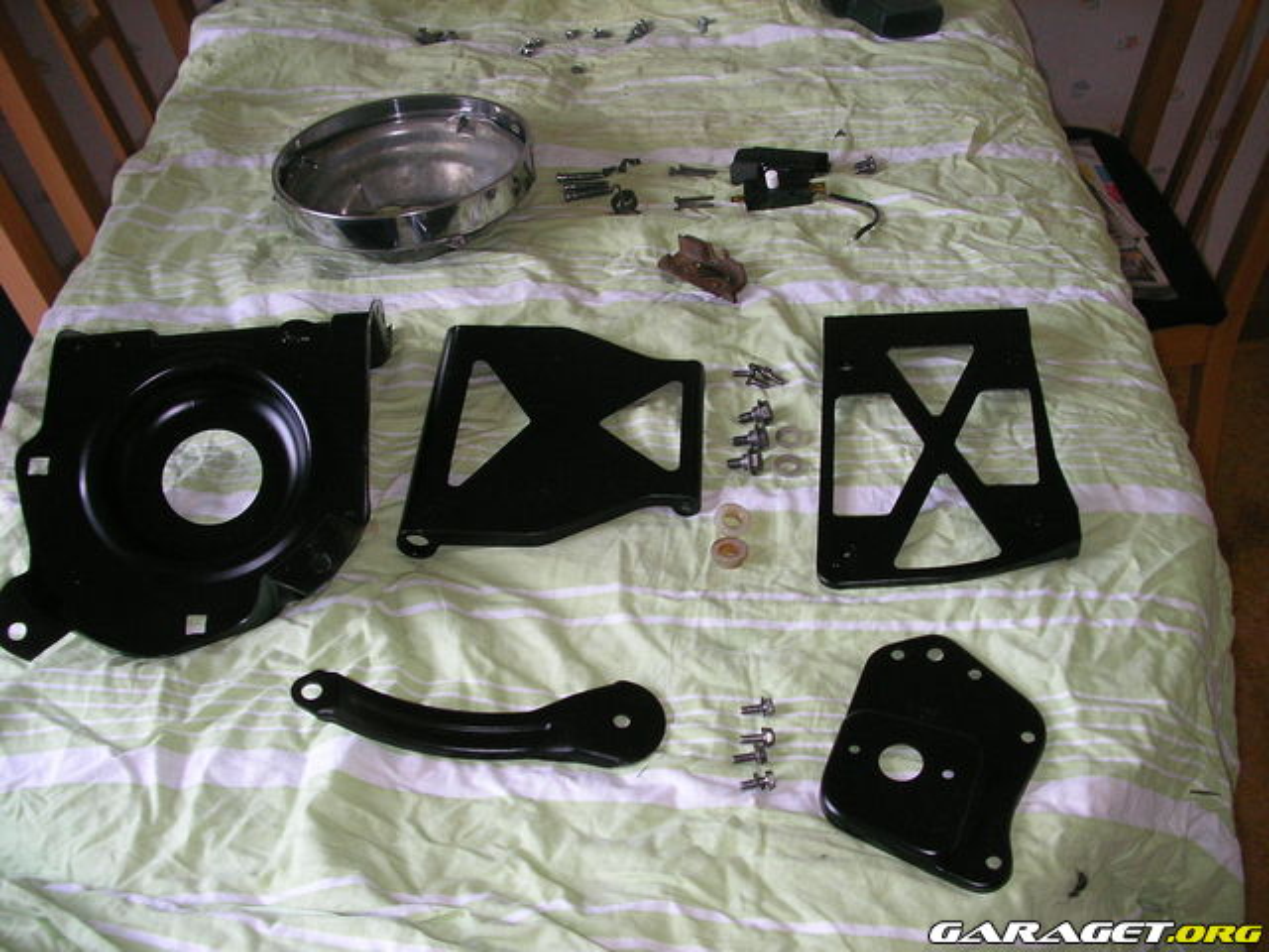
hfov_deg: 49.0
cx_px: 634
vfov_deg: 37.7
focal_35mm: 38
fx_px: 1393
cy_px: 476
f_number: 3.5
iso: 100
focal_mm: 6.3
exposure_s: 1/40
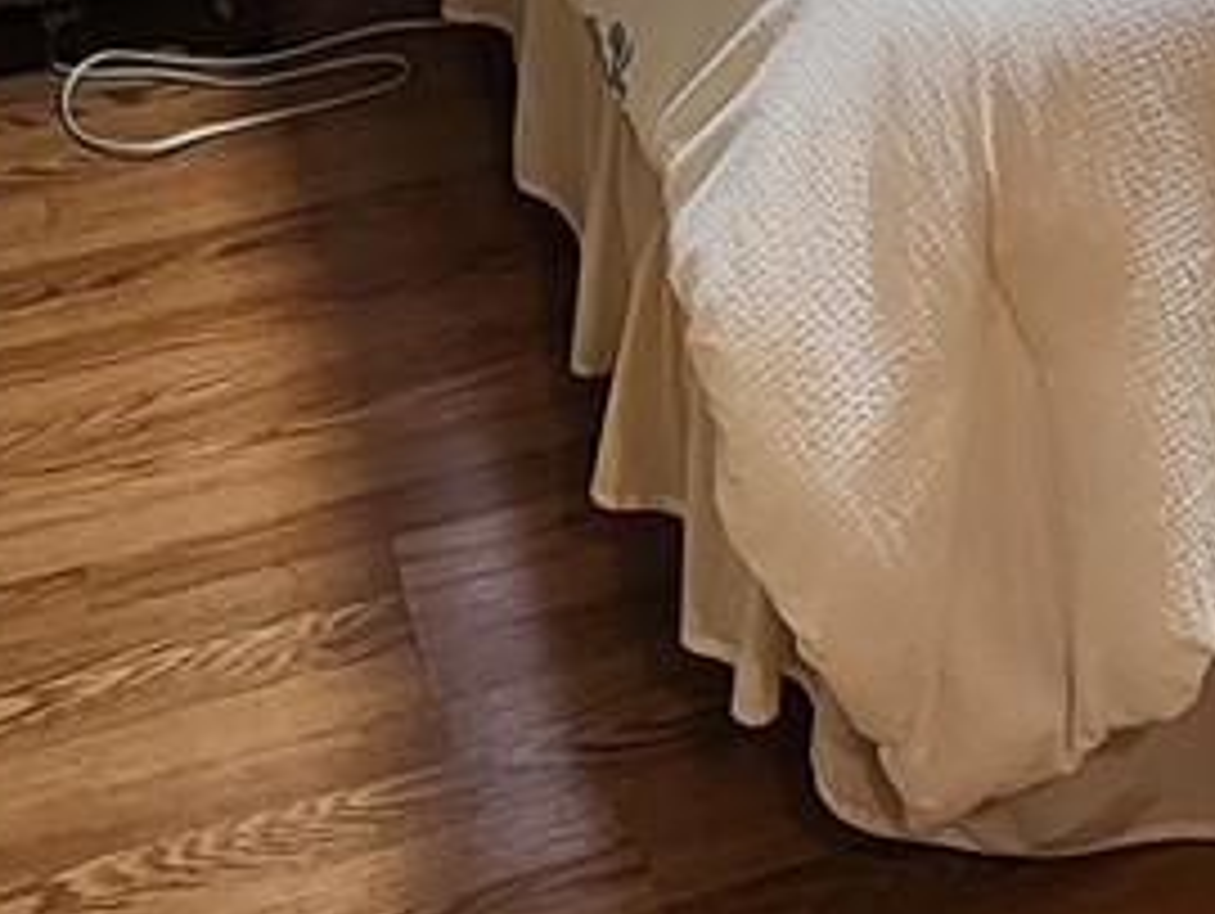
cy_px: -621
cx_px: 1089
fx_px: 2705
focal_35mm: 77
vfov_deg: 16.6
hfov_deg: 24.6
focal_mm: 2.2
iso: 250
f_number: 2.2
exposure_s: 1/60
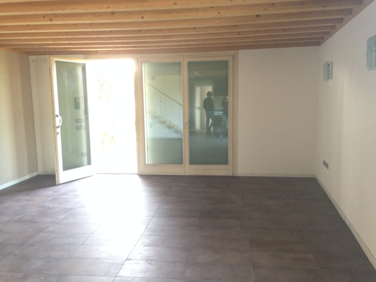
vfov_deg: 42.9
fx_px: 358
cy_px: 141
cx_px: 188
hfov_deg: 55.4
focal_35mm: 33
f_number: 2.4
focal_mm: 4.12
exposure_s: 1/20
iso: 250
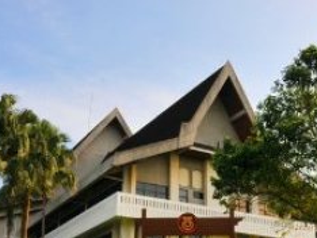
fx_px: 504
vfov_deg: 26.0
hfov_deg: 34.9
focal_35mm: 55
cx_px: 170
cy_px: 199
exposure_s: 1/125
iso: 200
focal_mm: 18
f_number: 16
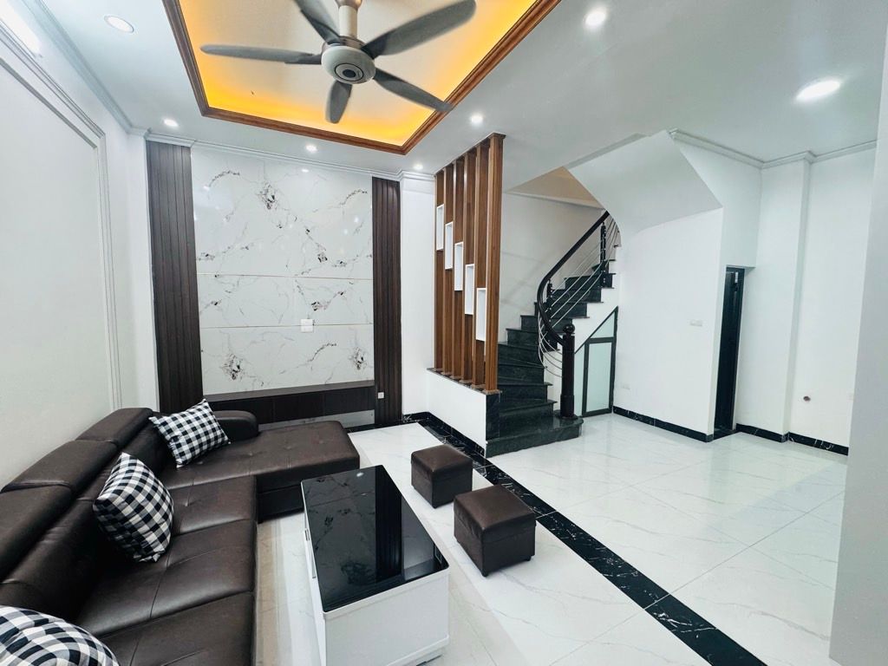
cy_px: 333
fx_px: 359
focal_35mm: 14
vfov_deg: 85.7
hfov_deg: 102.1
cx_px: 444
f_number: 2.2
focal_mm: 2.22
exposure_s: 1/100
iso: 200
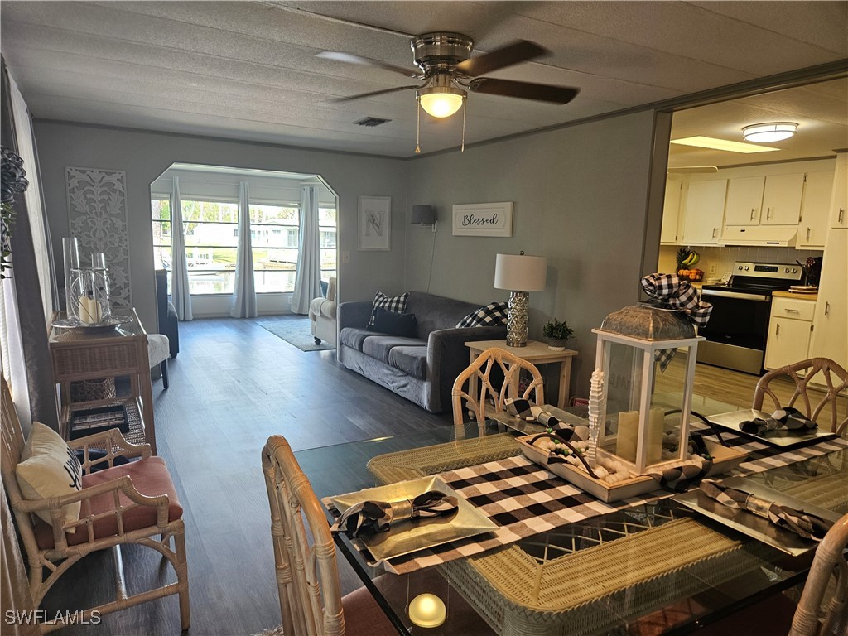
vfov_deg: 58.9
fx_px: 563
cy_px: 318
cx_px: 424
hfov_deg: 73.9
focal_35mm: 23
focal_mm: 5.4
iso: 125
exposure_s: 1/120
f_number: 1.8
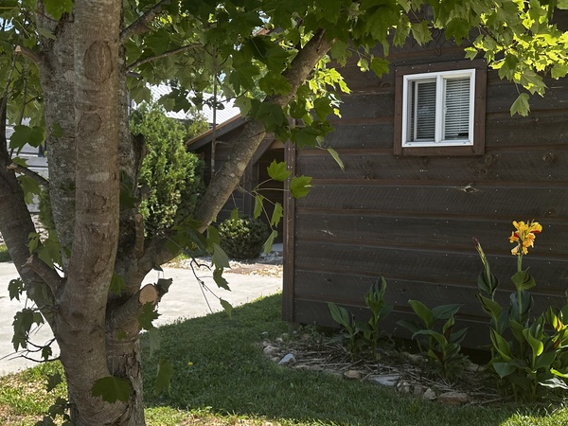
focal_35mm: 40
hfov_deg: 46.8
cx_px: 303
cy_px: 203
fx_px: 656
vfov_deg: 36.0
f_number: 1.78
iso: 80
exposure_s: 1/1227
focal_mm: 6.86
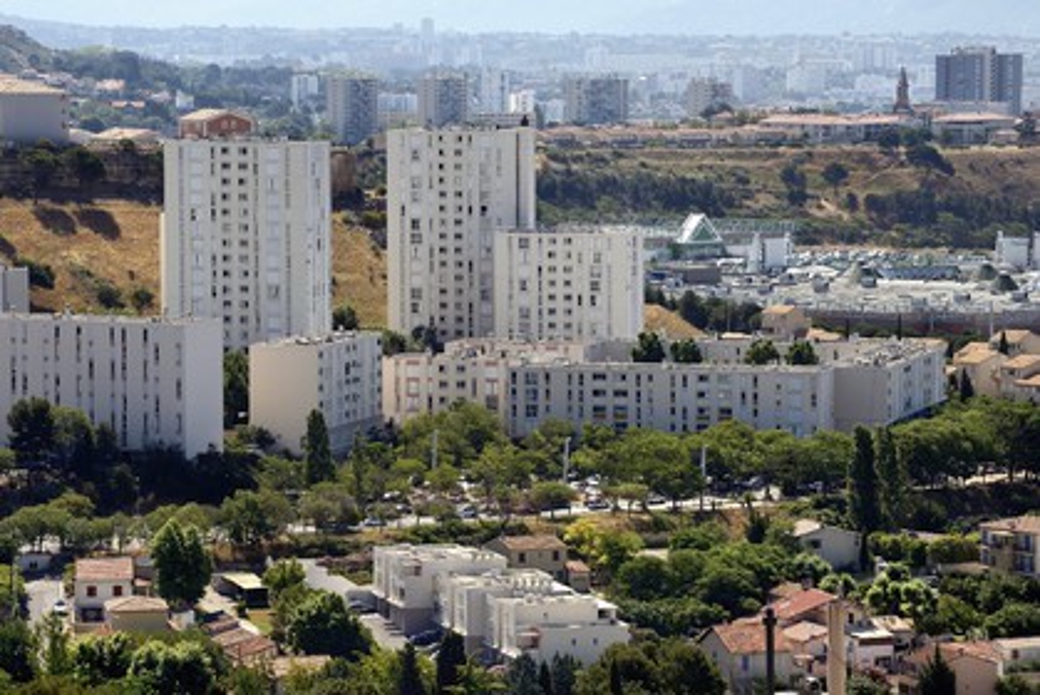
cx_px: 520
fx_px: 4481
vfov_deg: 8.9
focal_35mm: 155
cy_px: 348
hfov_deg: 13.2
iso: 200
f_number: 13
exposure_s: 1/160
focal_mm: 155
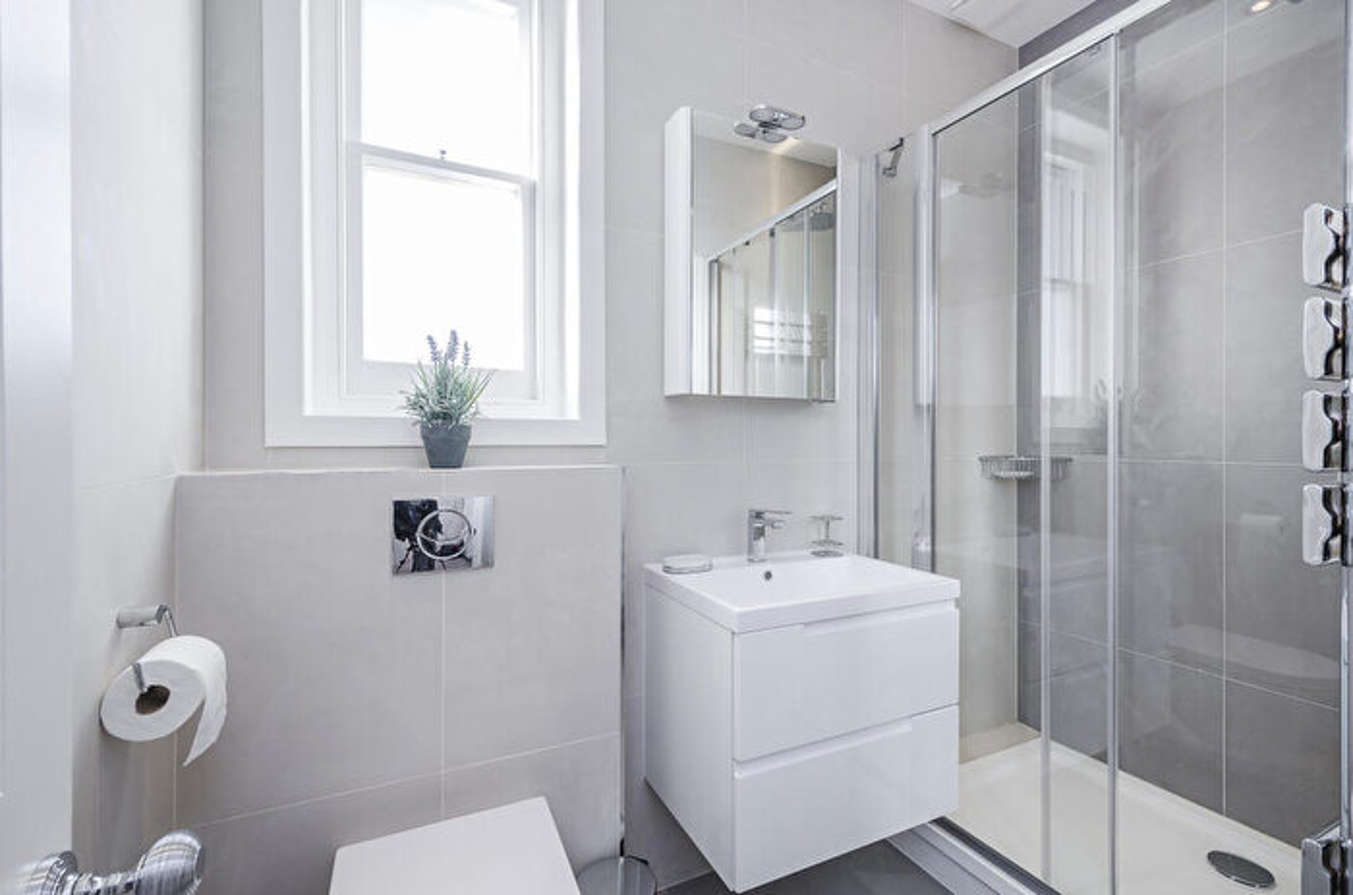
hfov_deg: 100.5
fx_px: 562
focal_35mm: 15
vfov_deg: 77.0
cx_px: 676
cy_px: 448
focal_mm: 10
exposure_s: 1/6
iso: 200
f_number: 13
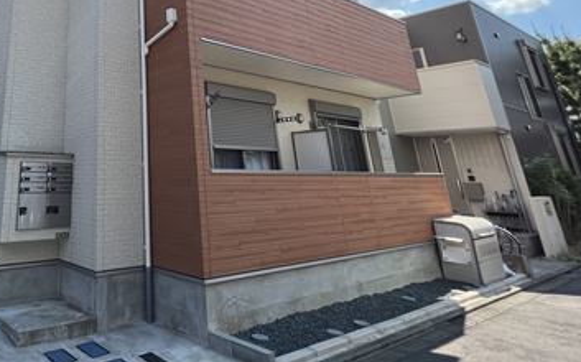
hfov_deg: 65.3
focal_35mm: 25
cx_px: 107
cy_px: 20
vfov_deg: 43.7
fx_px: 396
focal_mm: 1.57
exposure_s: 1/1024
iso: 32
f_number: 1.8
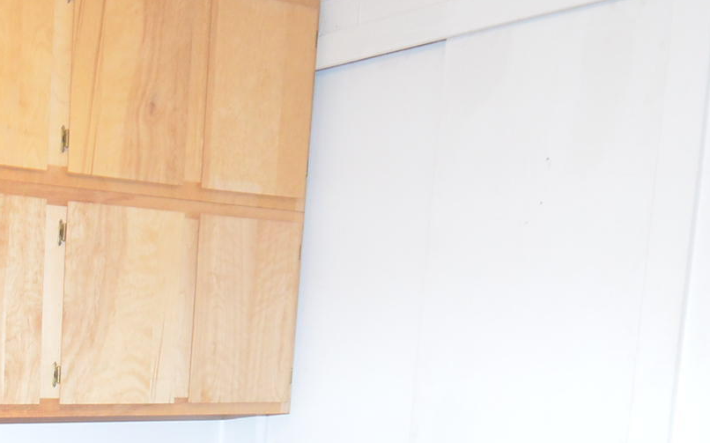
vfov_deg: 21.6
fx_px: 1083
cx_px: -104
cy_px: 523
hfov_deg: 31.4
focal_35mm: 56
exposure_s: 1/30
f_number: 4
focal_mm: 12
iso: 1600
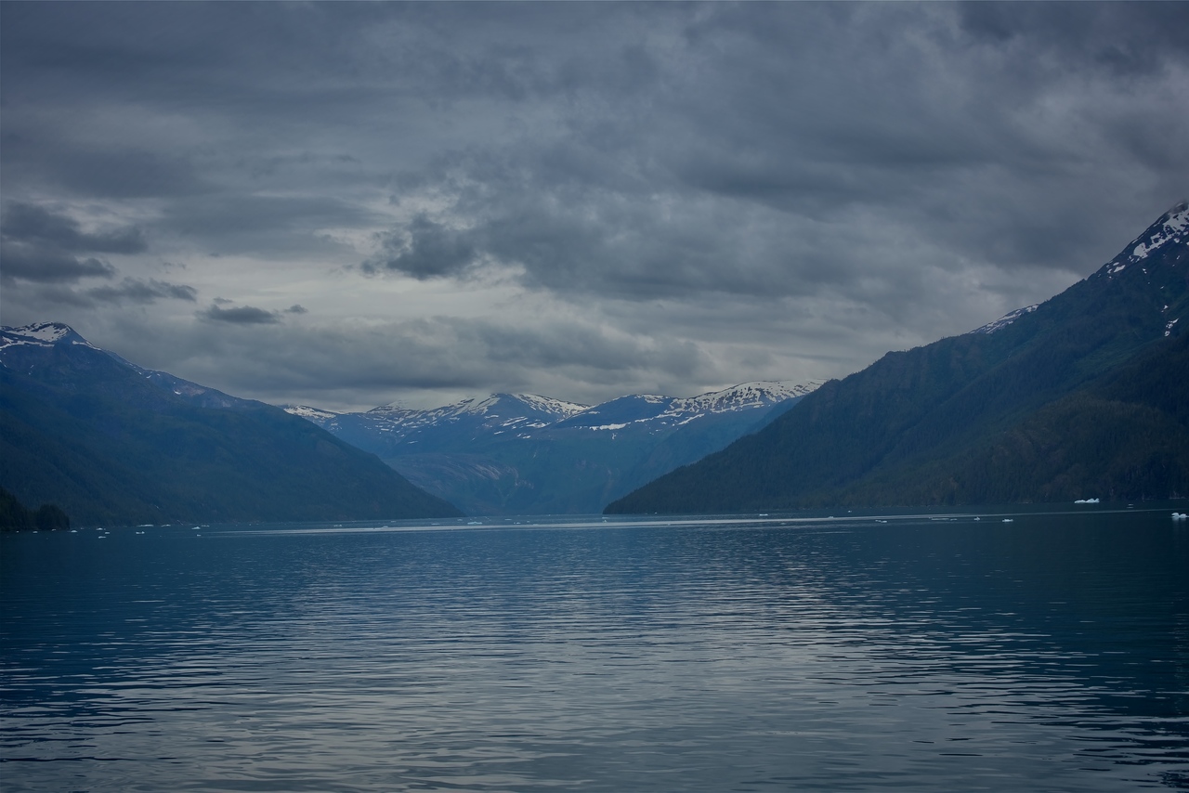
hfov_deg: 28.8
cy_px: 396
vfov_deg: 19.5
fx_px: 2312
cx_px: 594
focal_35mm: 70
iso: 100
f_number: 9
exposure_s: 1/320
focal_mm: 70
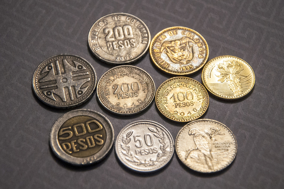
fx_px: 1087
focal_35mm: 138
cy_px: 94
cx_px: 142
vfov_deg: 9.9
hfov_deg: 14.9
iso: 1600
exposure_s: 1/80
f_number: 5.6
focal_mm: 92
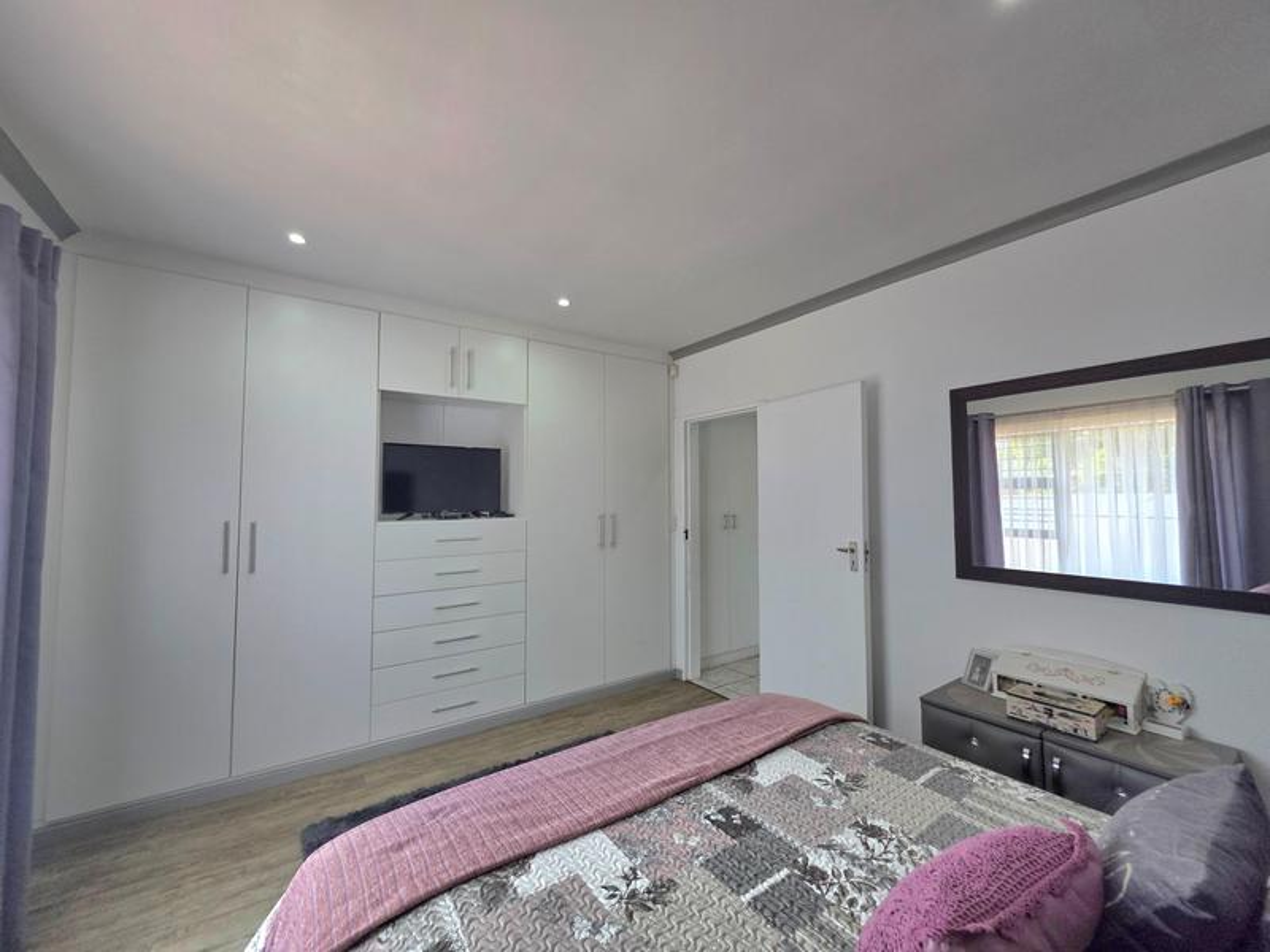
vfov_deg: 89.9
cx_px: 635
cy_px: 476
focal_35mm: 13
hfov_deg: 106.2
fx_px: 477
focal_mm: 2.2
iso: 64
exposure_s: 1/101
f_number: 1.9
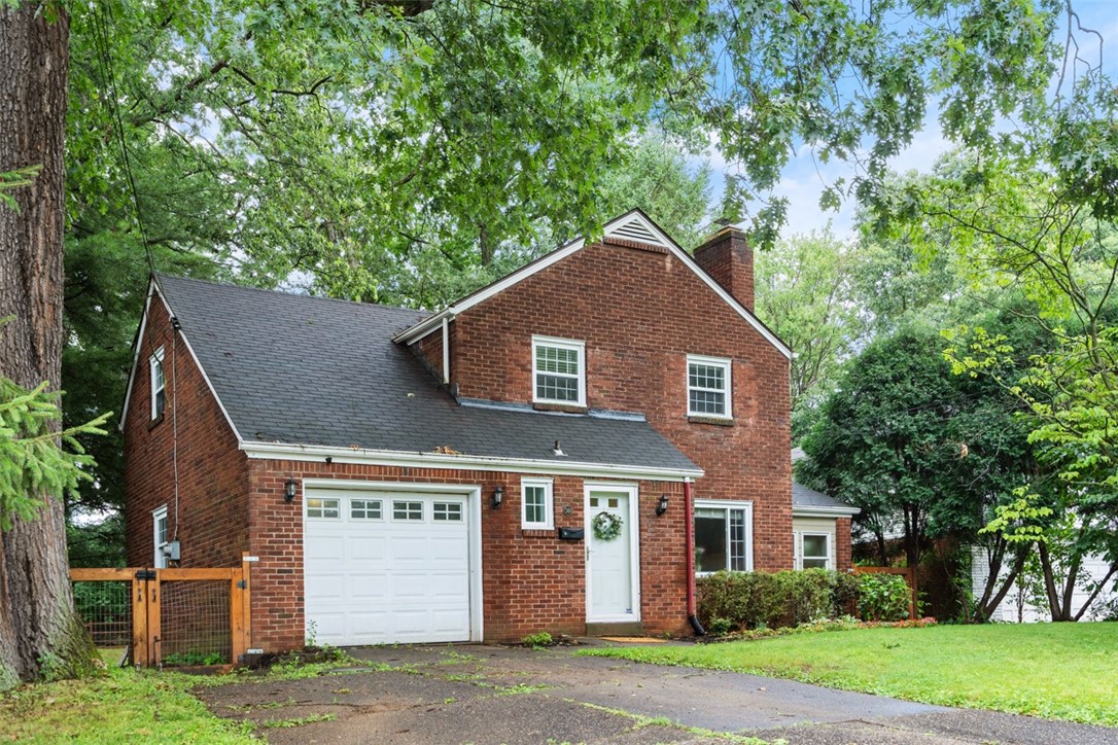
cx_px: 559
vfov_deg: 37.9
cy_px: 372
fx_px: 1087
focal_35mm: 35
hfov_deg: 54.4
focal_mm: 35
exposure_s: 1/20
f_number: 8
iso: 400
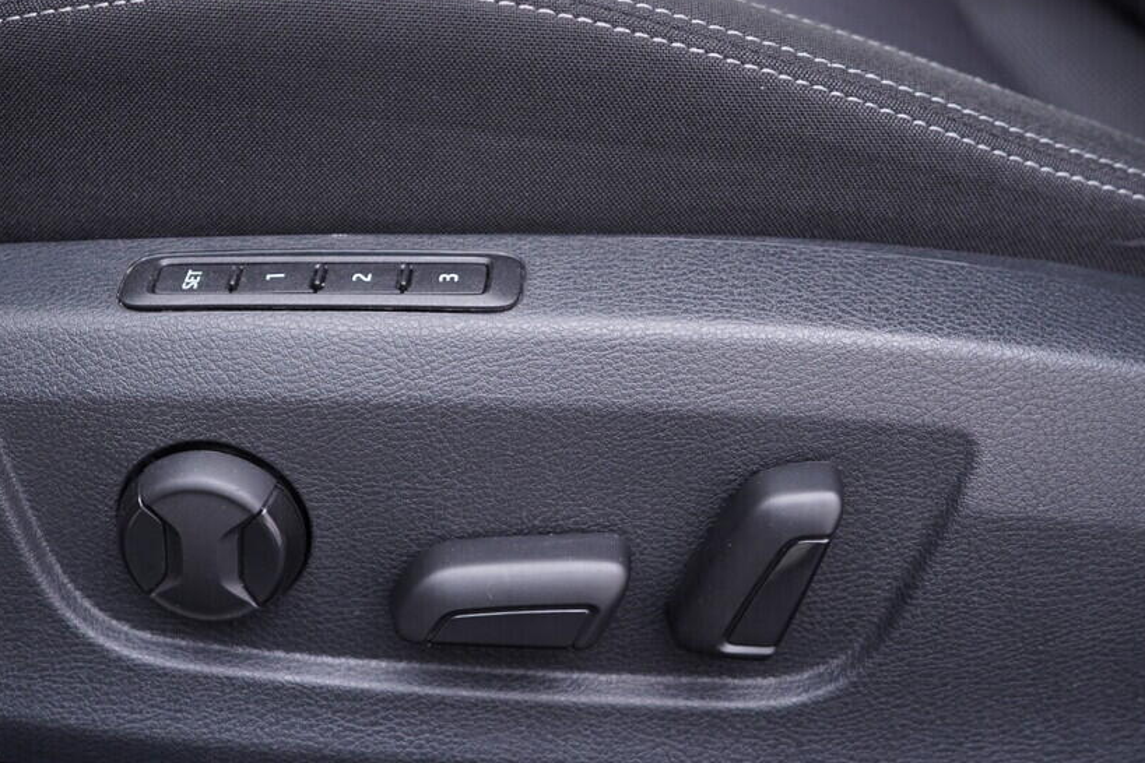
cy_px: 324
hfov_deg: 43.4
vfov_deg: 29.8
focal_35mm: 45
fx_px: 1431
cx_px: 463
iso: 250
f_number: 2.8
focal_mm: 24
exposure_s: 1/40
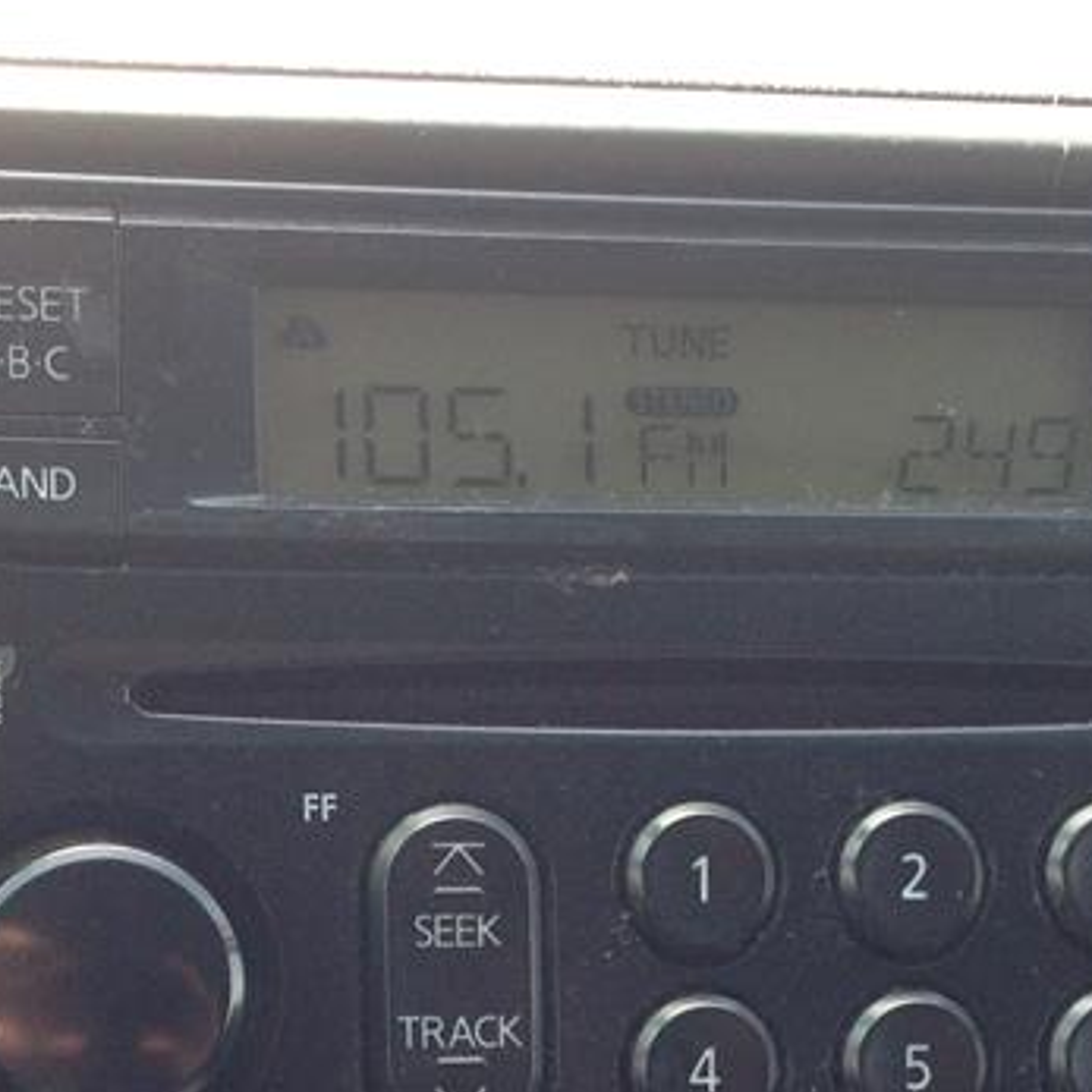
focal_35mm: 86
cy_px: 1067
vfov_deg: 19.6
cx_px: 485
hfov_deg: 20.2
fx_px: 3069
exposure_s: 1/120
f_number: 2.4
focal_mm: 4.13
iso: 80
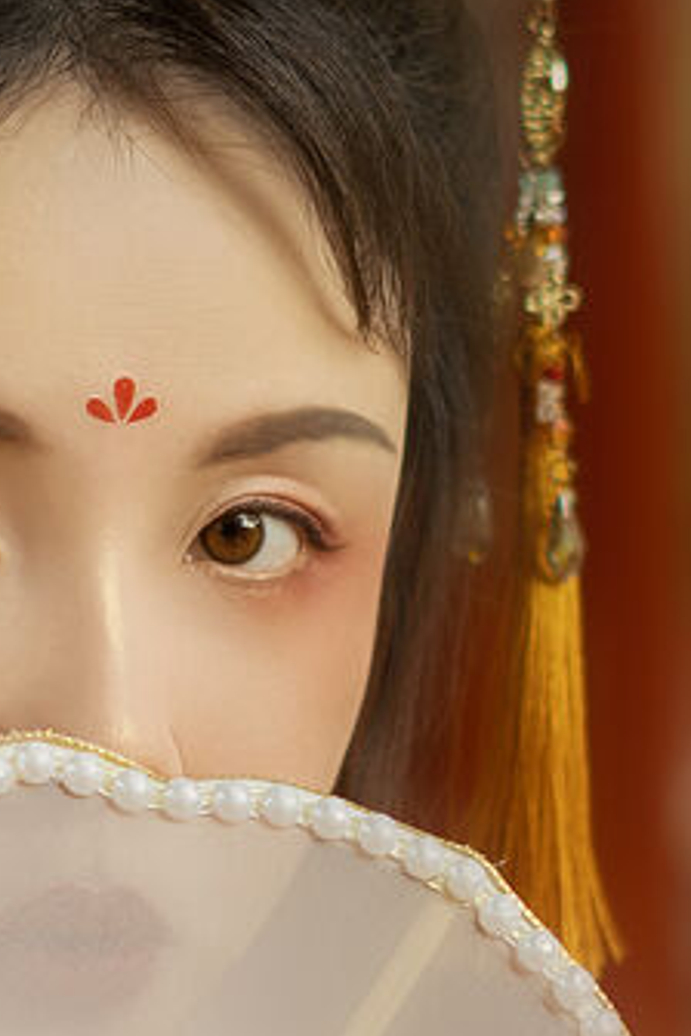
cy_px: 1155
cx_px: 247
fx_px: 7716
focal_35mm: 268
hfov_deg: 5.1
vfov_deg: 7.6
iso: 100
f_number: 2.2
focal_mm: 50
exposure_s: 1/200
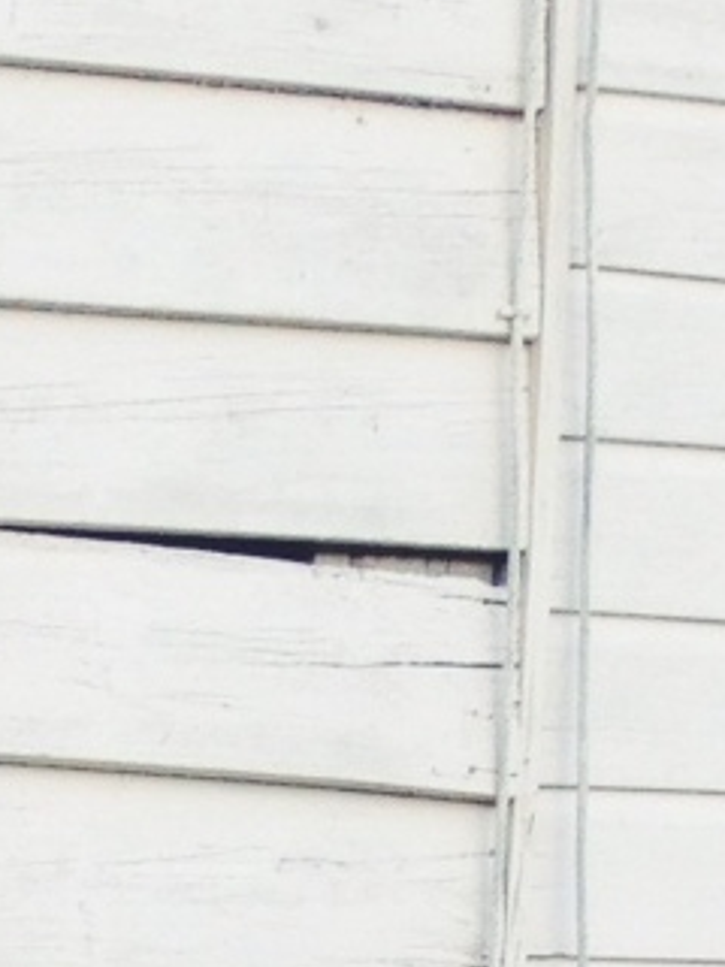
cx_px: -1541
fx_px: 5892
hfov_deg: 6.4
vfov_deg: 8.0
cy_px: 2961
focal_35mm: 211
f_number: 2.4
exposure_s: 1/133
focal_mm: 4.12
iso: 50
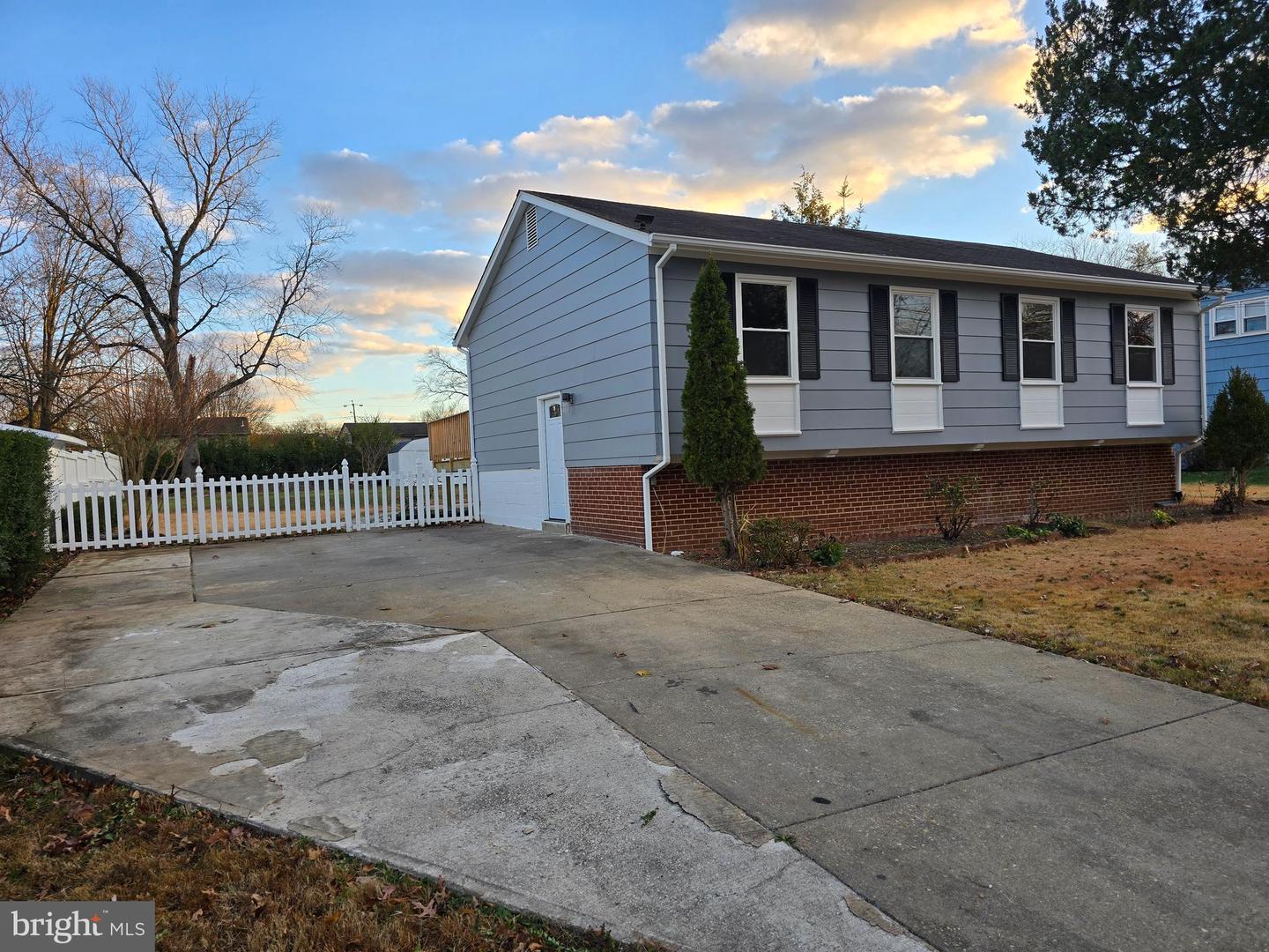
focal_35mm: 23
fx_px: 843
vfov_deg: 58.9
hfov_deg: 73.9
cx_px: 634
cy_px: 476
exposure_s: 1/180
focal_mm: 6.3
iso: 16
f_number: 1.7
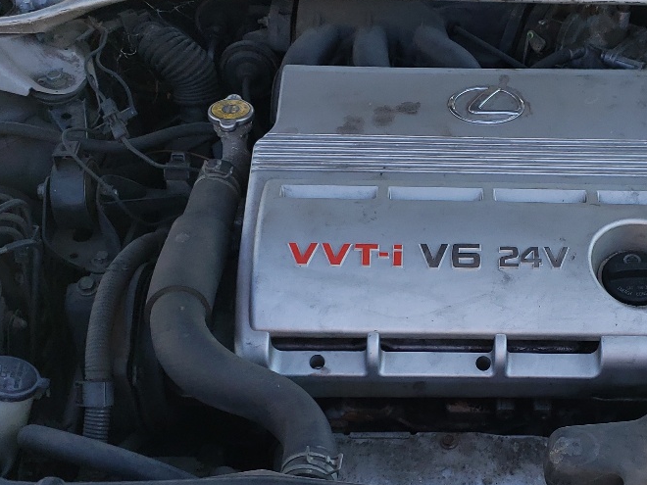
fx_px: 1178
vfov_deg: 23.1
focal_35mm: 63
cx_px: 530
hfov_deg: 29.9
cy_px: 339
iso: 50
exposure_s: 1/714
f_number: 1.5
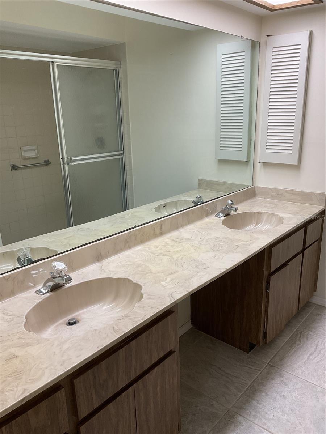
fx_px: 364
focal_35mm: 29
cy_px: 217
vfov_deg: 61.7
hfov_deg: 48.2
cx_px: 163
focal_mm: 3
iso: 40
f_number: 1.8
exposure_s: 1/60
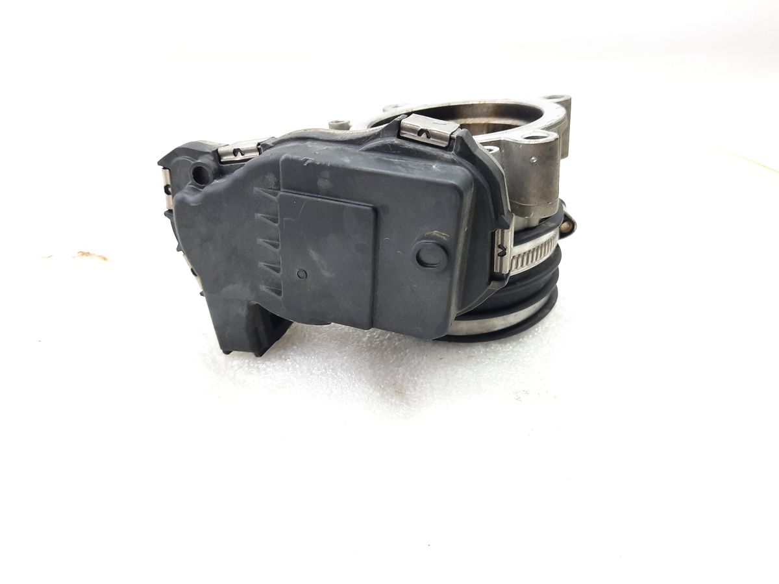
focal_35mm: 25
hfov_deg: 69.4
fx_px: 563
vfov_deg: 54.9
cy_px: 292
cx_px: 390
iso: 200
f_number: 2
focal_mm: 4.6
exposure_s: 1/50
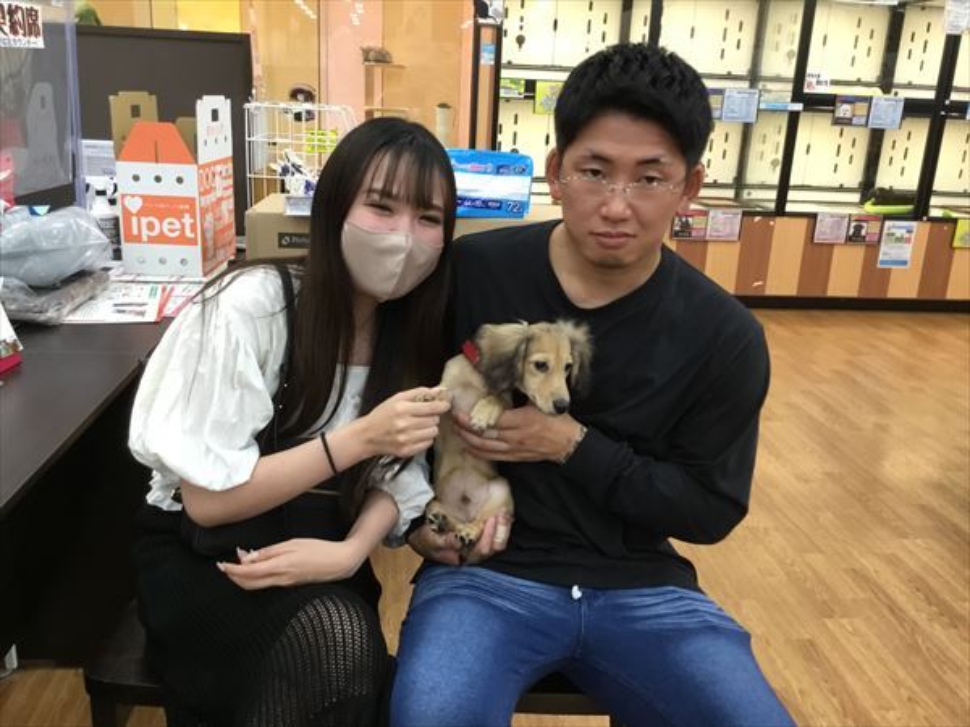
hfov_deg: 58.4
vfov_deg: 45.4
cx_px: 485
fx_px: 869
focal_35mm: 31
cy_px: 364
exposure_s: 1/30
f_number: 2.4
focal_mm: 3.3
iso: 100
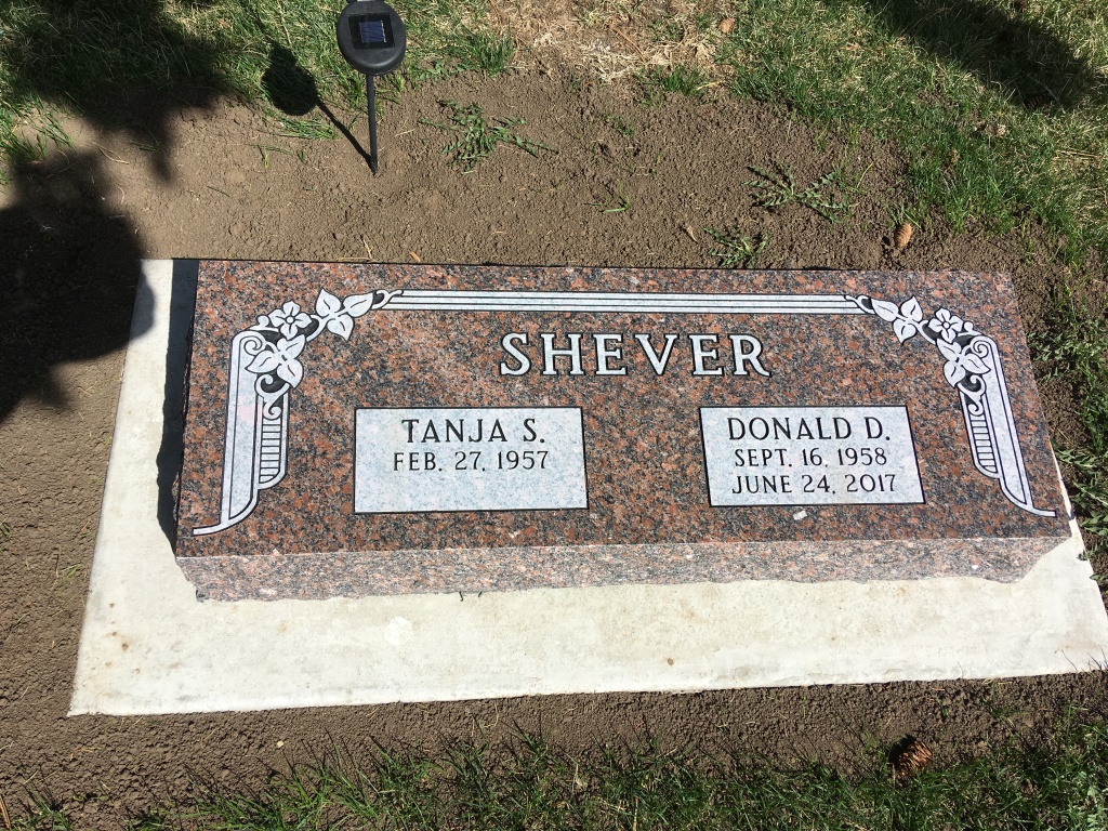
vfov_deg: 48.2
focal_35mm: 29
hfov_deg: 61.7
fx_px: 928
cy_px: 416
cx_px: 554
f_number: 2.2
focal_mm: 4.15
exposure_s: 1/2198
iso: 25
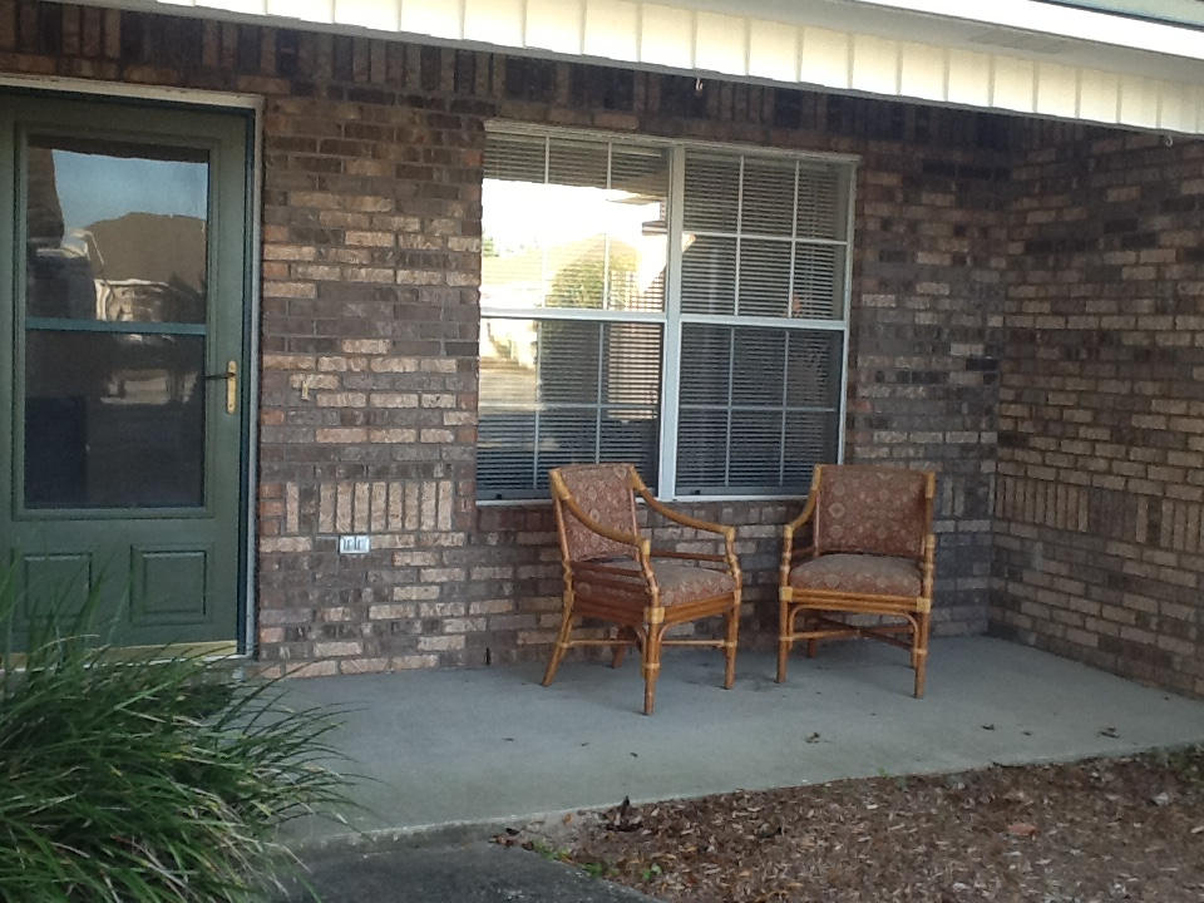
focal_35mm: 44
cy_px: 452
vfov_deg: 32.9
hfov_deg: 42.9
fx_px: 1530
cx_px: 602
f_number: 2.4
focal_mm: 2.03
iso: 40
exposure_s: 1/60
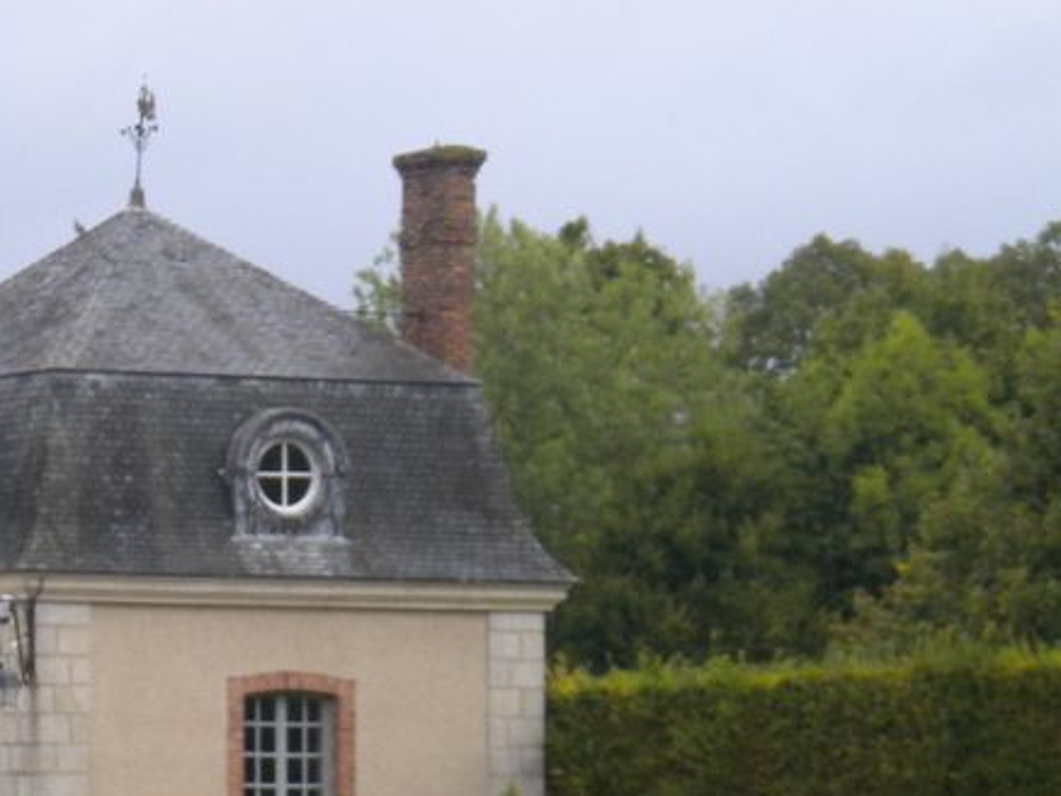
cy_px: 548
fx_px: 6285
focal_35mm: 205
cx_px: 178
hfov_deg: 9.6
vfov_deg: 7.2
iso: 303
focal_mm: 17.3
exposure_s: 1/472
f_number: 5.7
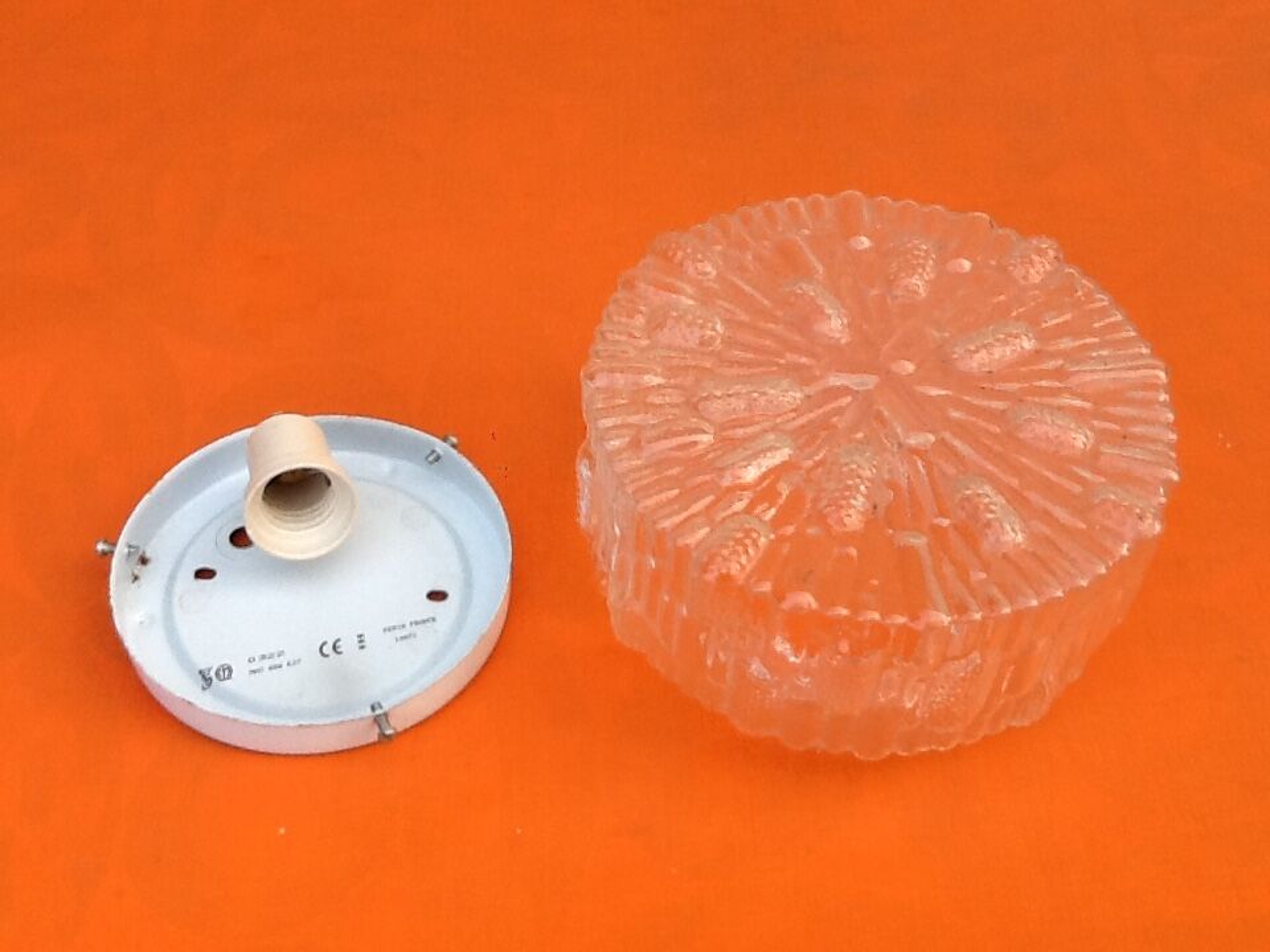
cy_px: 476
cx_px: 635
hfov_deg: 42.9
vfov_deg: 32.9
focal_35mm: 44
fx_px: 1614
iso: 50
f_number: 2.4
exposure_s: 1/120
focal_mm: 2.03
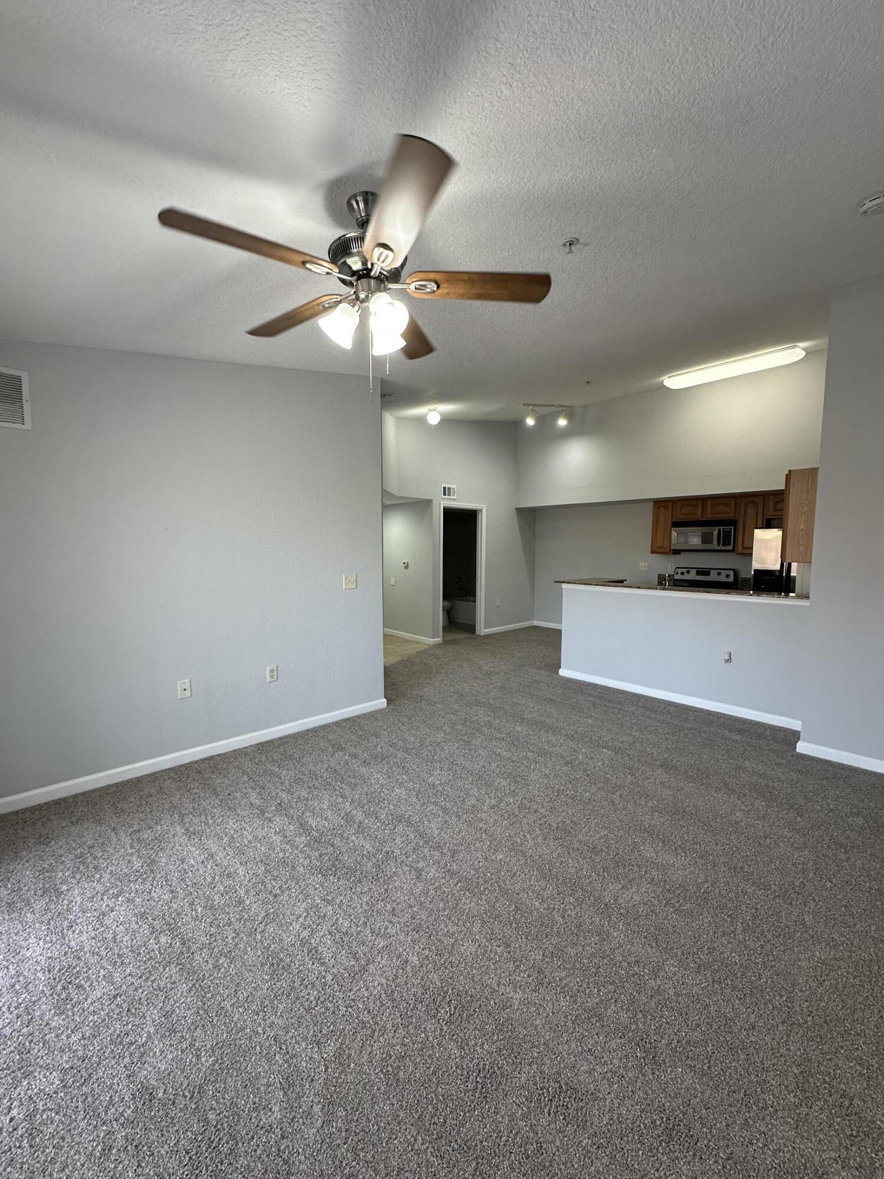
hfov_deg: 85.7
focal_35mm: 14
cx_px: 442
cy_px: 590
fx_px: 477
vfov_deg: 102.1
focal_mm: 2.22
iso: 200
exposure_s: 1/120
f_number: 2.2
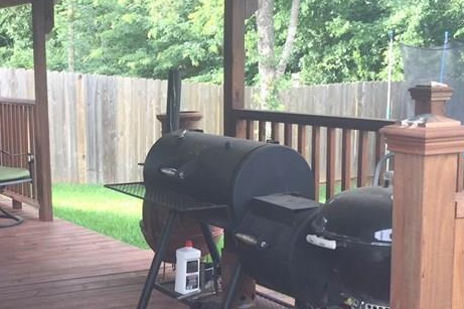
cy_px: 202
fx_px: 863
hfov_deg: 29.5
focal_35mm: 67
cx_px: 98
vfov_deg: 20.2
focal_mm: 4.15
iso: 40
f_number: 2.2
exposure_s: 1/120
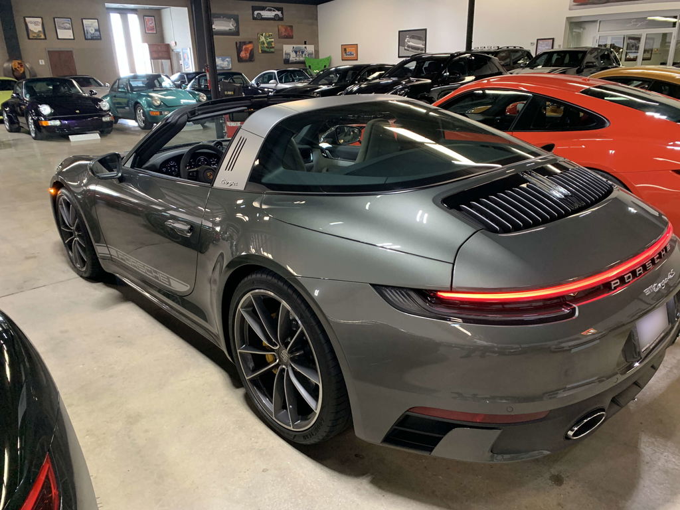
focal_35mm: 26
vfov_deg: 53.1
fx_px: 511
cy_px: 255
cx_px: 340
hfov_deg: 67.3
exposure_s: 1/60
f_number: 1.8
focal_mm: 4.25
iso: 250
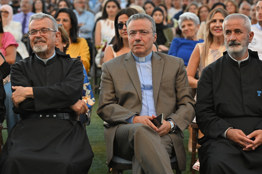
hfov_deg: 16.3
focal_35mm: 126
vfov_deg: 10.9
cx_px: 143
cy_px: 76
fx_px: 917
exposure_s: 1/320
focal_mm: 110
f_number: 4
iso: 2000
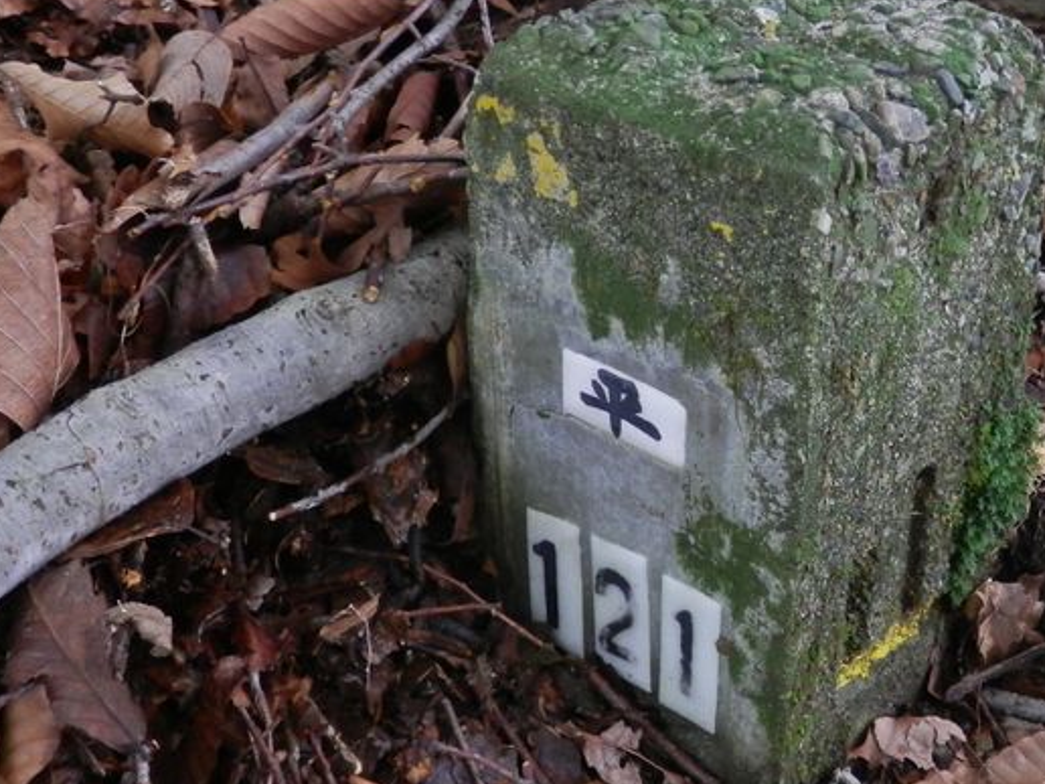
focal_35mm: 62
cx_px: 766
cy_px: 391
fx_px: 1872
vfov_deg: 23.7
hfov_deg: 30.7
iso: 200
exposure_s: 1/20
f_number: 3.7
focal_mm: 7.3
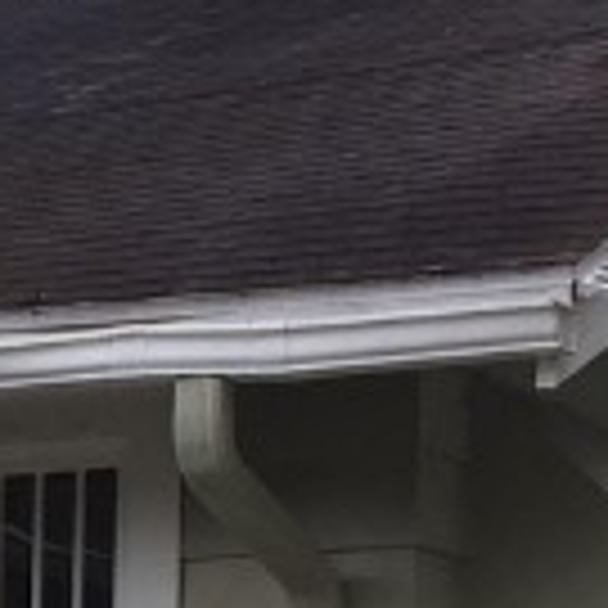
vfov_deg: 8.6
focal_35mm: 195
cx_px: -419
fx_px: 3875
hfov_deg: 8.7
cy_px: 1121
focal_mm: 4.15
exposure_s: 1/208
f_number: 2.2
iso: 32
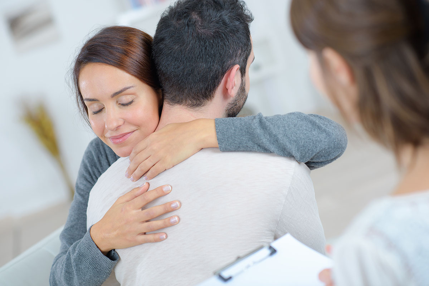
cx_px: 214
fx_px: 1013
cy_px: 143
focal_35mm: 85
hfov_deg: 23.9
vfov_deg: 16.1
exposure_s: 1/125
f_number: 3.2
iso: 64
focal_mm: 85
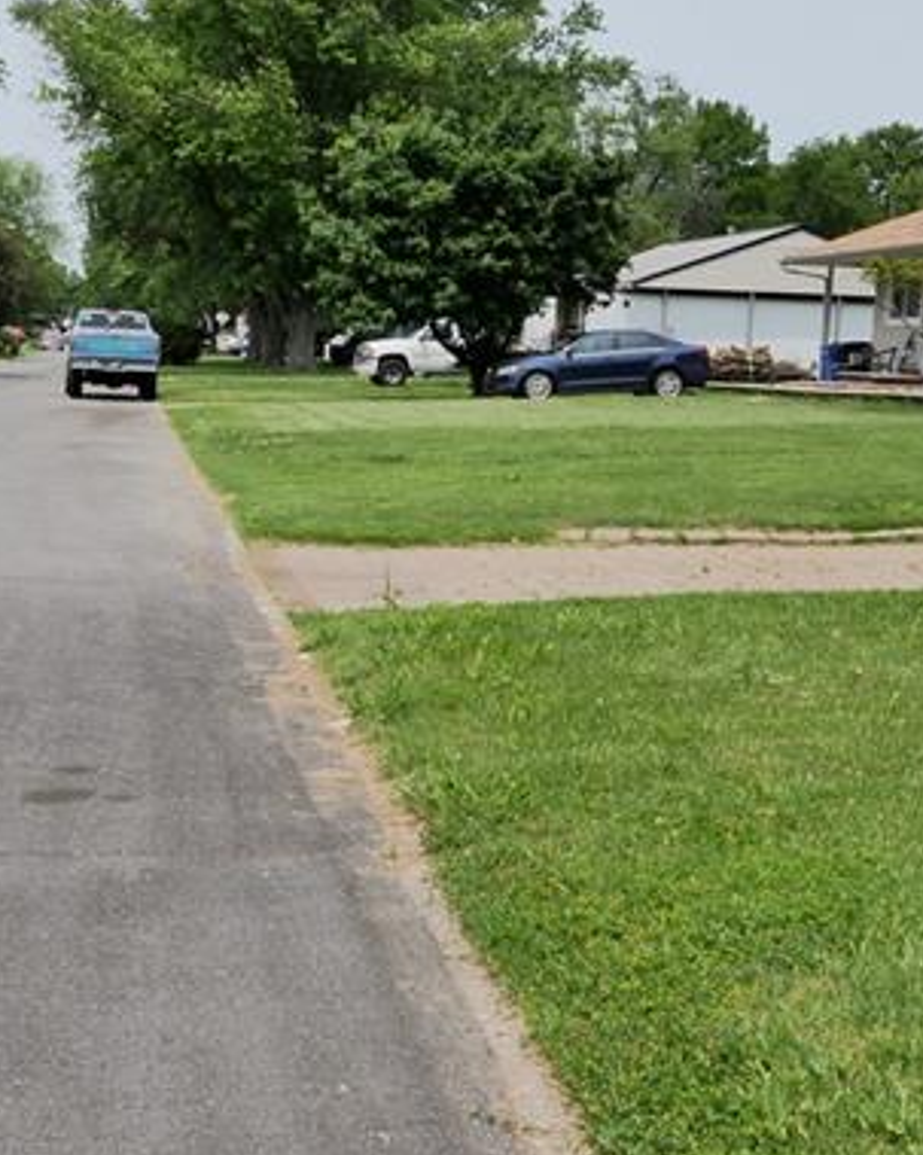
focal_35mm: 58
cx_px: 267
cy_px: 649
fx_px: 1981
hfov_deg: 26.0
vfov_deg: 32.5
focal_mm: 11
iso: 800
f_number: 10
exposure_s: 1/400
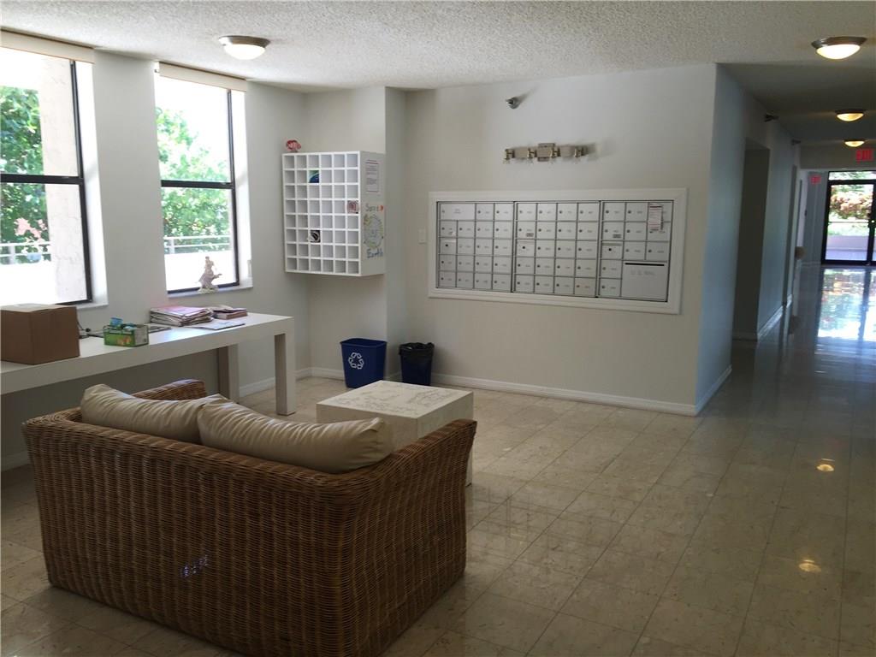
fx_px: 734
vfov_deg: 48.2
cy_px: 328
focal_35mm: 29
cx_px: 438
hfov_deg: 61.7
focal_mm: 4.15
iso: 32
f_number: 2.2
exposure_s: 1/60
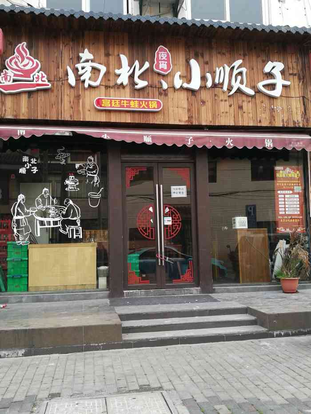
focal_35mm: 36
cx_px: 156
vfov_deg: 51.3
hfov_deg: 39.7
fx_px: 431
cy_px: 207
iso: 80
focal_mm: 4.5
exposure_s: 1/50
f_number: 2.2
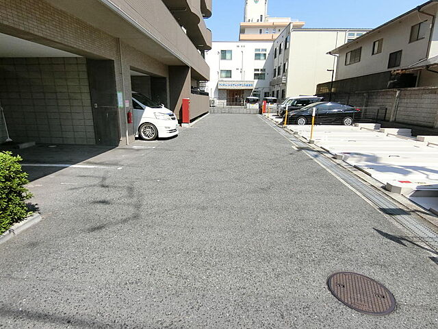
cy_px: 164
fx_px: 240
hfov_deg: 84.7
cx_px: 219
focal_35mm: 19
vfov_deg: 68.7
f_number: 6.9
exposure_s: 1/1000
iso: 320
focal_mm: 4.06
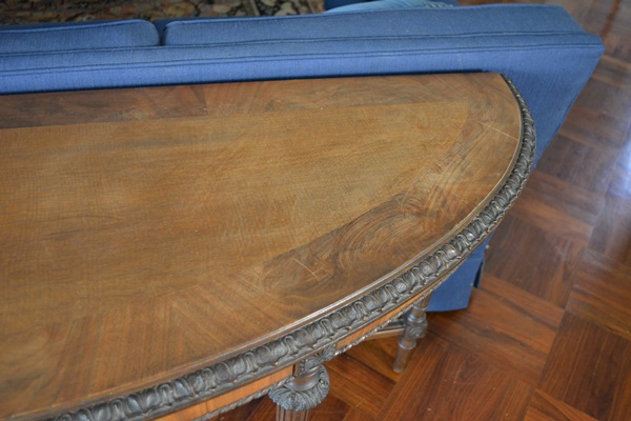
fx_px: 578
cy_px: 210
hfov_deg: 57.2
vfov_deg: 40.0
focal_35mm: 33
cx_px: 316
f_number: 4
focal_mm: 22
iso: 2000
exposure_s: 1/30
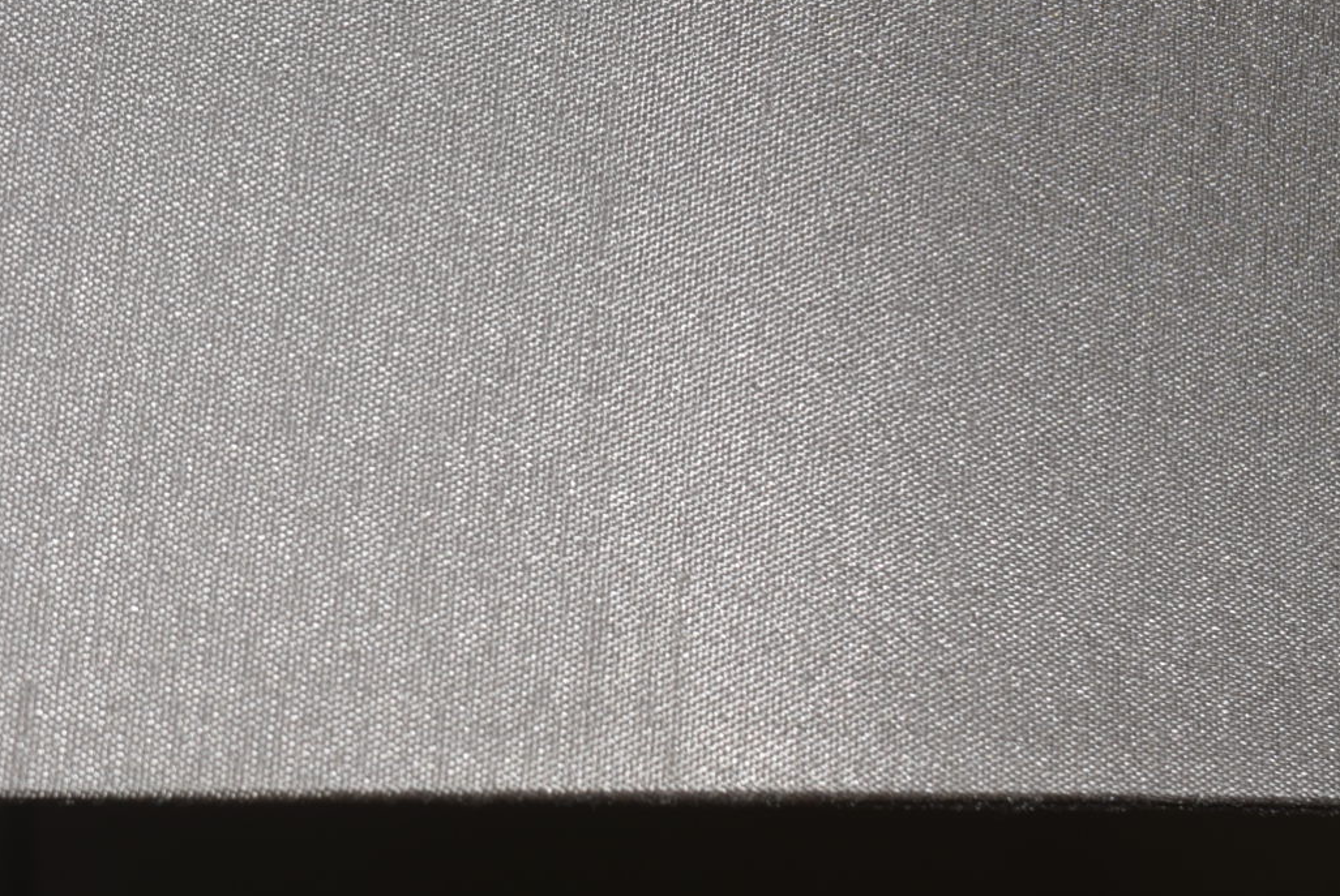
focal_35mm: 166
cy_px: -48
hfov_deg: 12.3
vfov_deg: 8.2
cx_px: 107
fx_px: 6185
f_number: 8
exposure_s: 1/60
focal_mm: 38
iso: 100
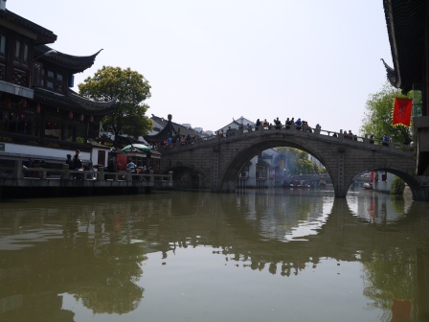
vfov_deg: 46.8
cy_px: 161
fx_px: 372
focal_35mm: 30
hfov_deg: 60.0
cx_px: 214
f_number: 8
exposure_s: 1/500
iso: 160
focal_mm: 15
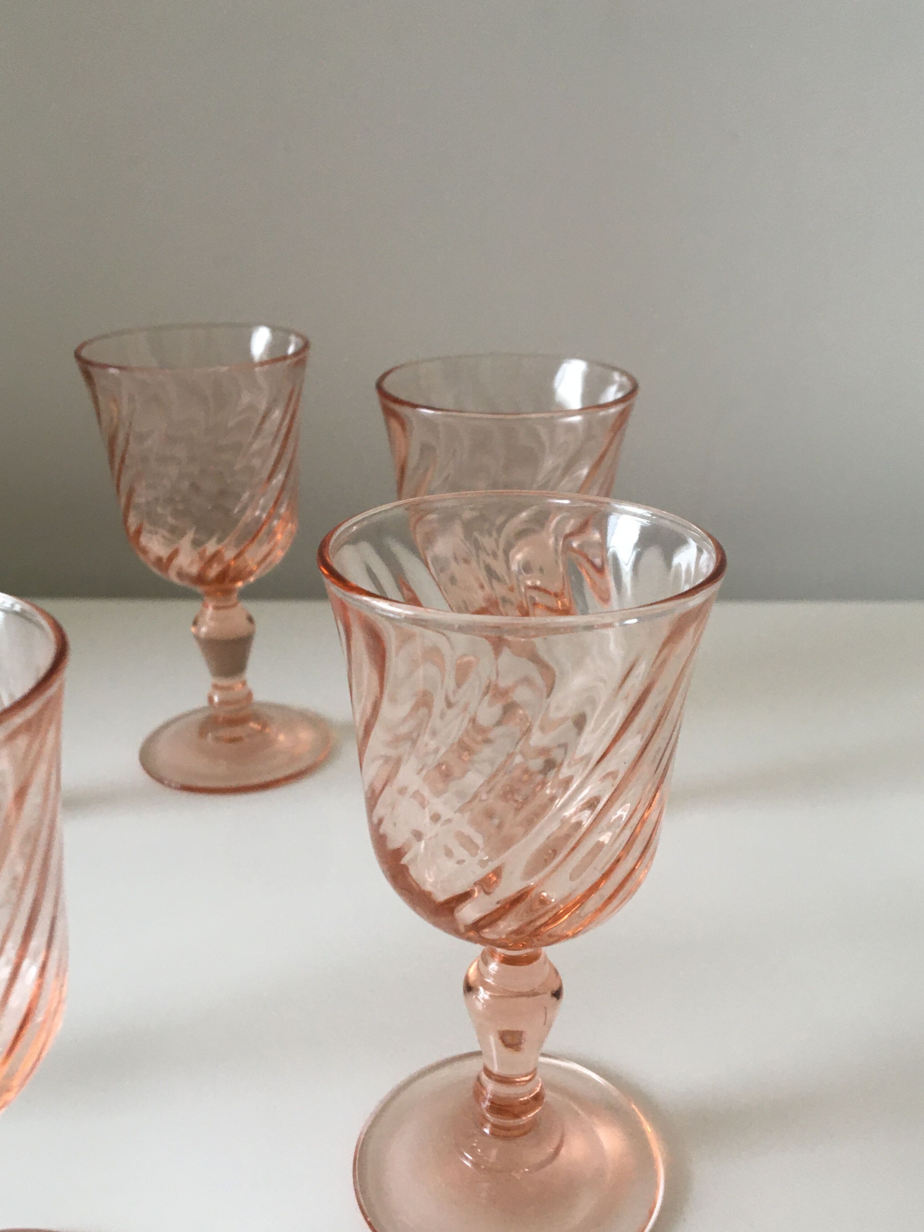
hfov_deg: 41.8
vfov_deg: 53.9
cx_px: 463
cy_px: 673
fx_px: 1210
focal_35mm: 34
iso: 50
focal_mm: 4.15
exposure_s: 1/33
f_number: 2.2
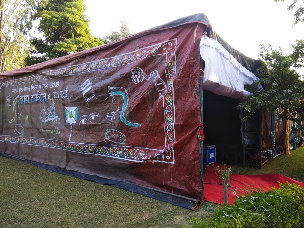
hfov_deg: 79.0
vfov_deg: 63.4
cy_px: 114
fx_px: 184
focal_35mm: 21
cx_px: 152
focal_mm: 3.57
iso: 100
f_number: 2
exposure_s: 1/141
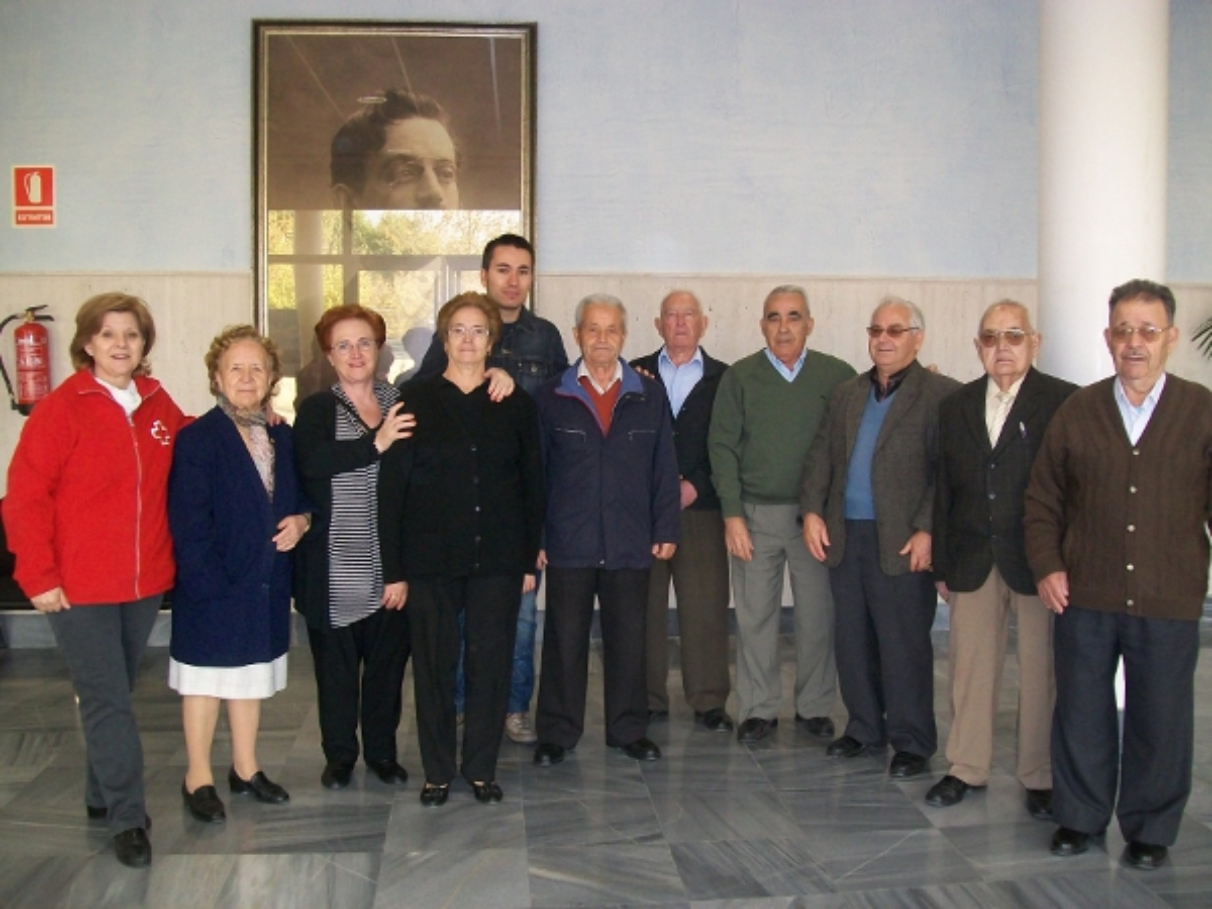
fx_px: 1260
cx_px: 606
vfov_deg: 39.7
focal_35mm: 36
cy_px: 454
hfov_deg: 51.4
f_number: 2.7
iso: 160
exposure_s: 1/60
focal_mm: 6
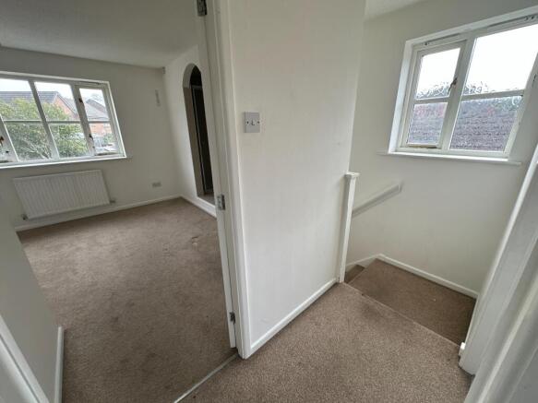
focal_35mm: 14
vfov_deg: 85.7
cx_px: 269
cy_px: 202
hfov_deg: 102.1
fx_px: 218
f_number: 2.2
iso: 50
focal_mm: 2.22
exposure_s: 1/99
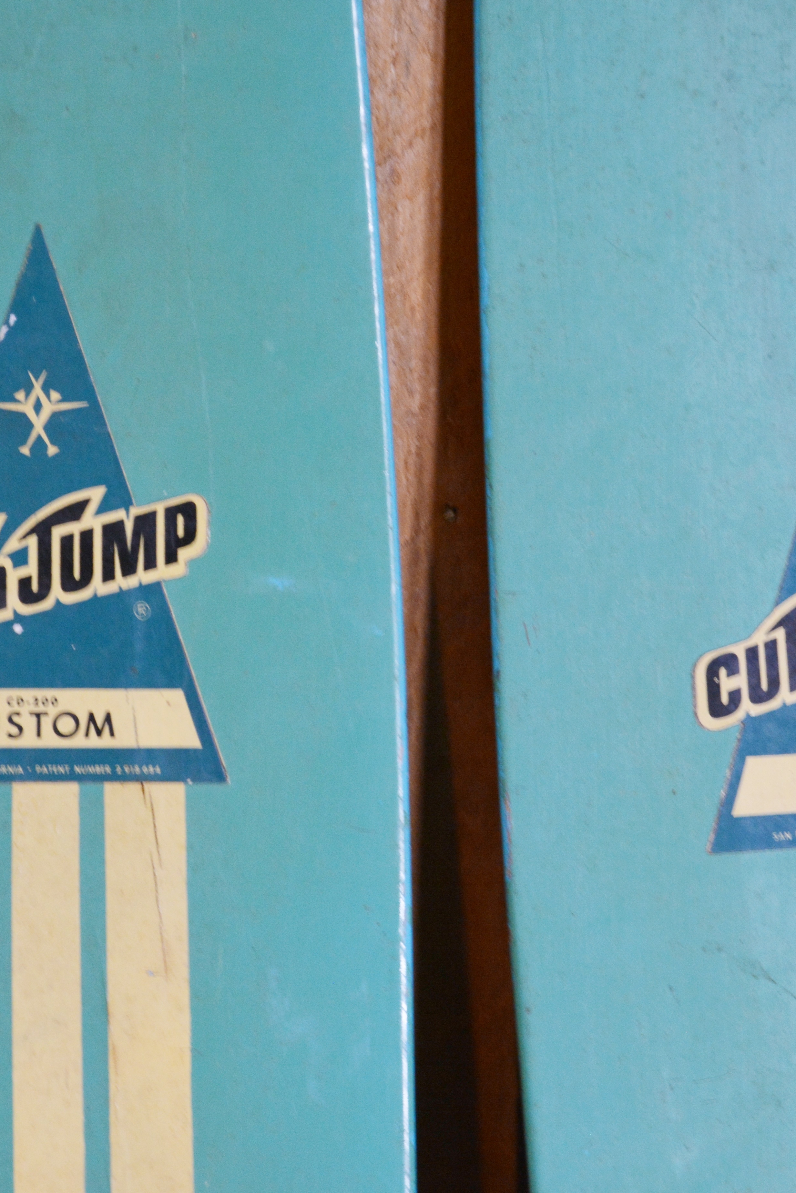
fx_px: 4438
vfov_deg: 15.3
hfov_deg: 10.2
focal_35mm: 134
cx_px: 506
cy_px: 582
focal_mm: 55
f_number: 5.6
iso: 720
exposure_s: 1/60
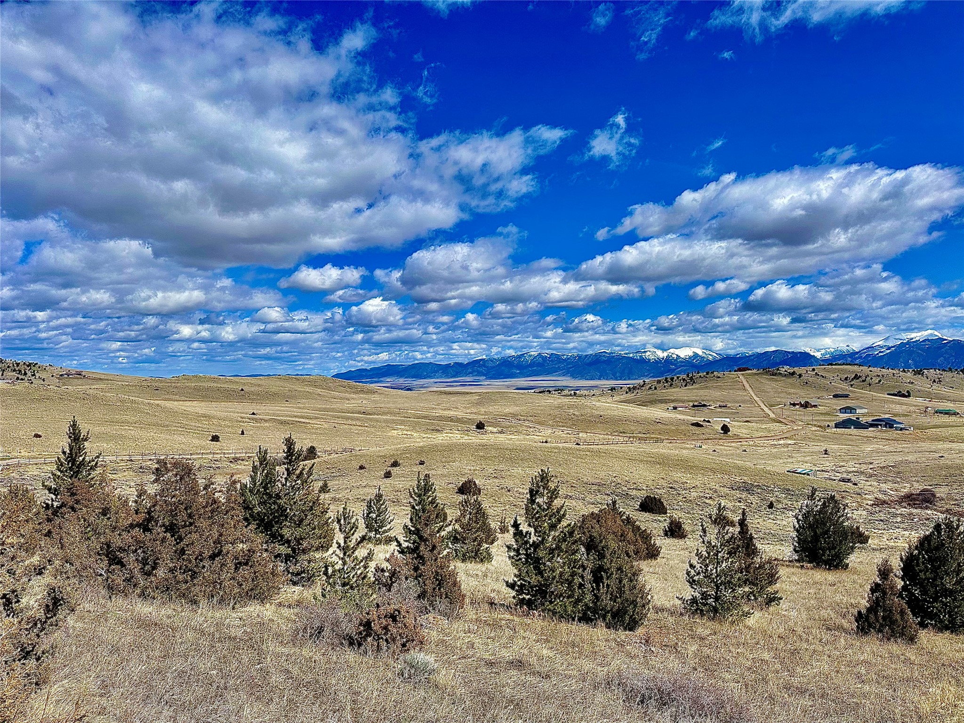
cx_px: 482
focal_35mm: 24
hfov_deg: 71.6
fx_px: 668
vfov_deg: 56.8
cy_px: 362
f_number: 1.78
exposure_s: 1/9709
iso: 80
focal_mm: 6.86
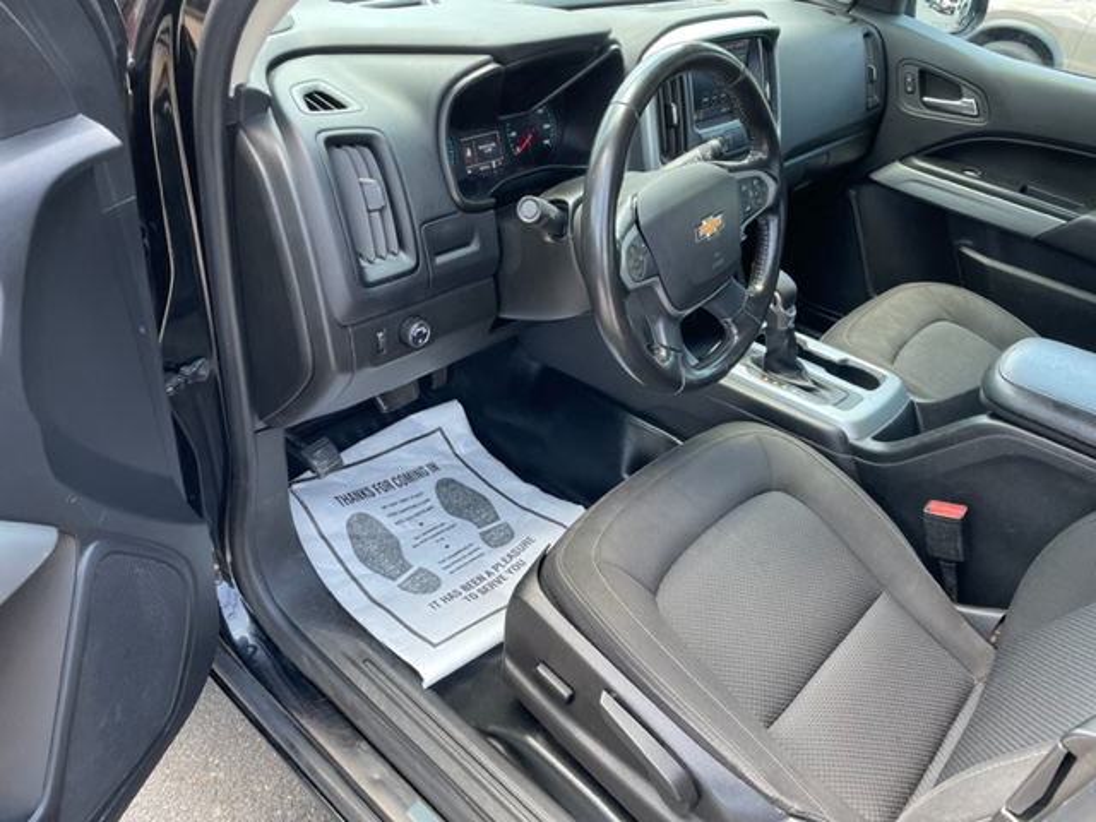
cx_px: 548
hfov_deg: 67.3
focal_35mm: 26
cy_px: 411
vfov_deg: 53.1
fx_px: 823
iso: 64
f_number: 1.6
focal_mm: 4.2
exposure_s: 1/121
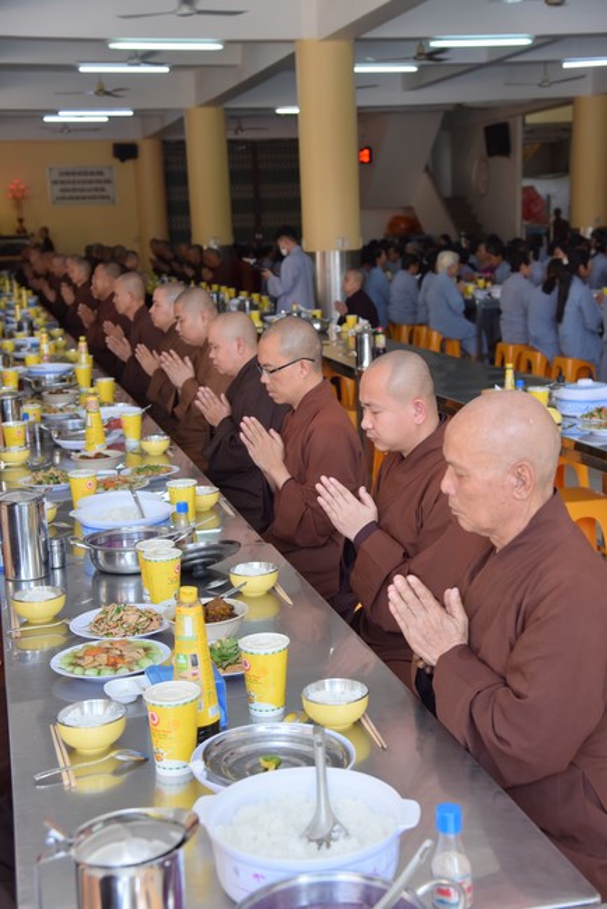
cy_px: 454
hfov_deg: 27.0
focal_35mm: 50
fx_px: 1263
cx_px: 304
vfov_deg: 39.6
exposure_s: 1/125
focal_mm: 50
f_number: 5
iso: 400
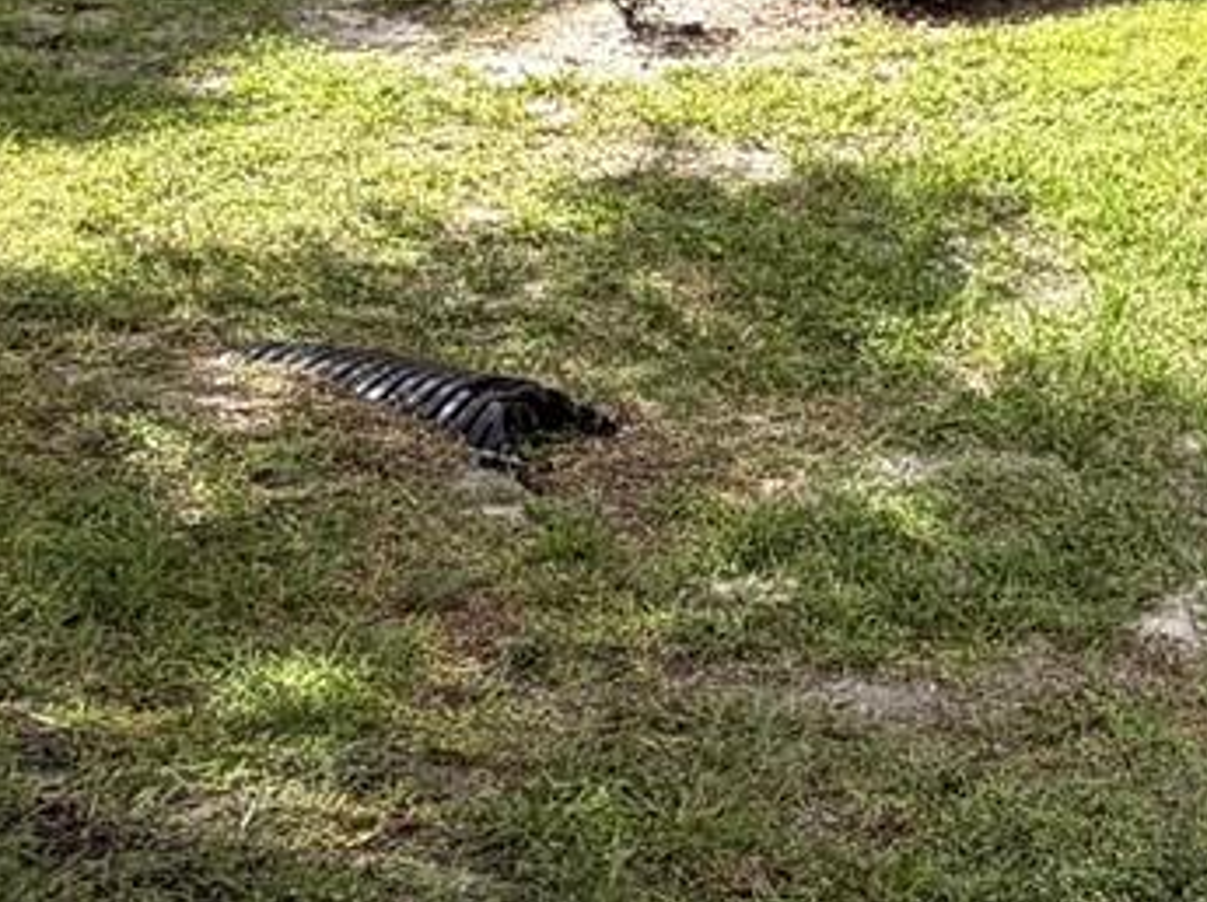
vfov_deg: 21.0
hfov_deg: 25.9
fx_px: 2264
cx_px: 1532
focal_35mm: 65
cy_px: -185
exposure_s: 1/770
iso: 32
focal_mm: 2.22
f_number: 2.2
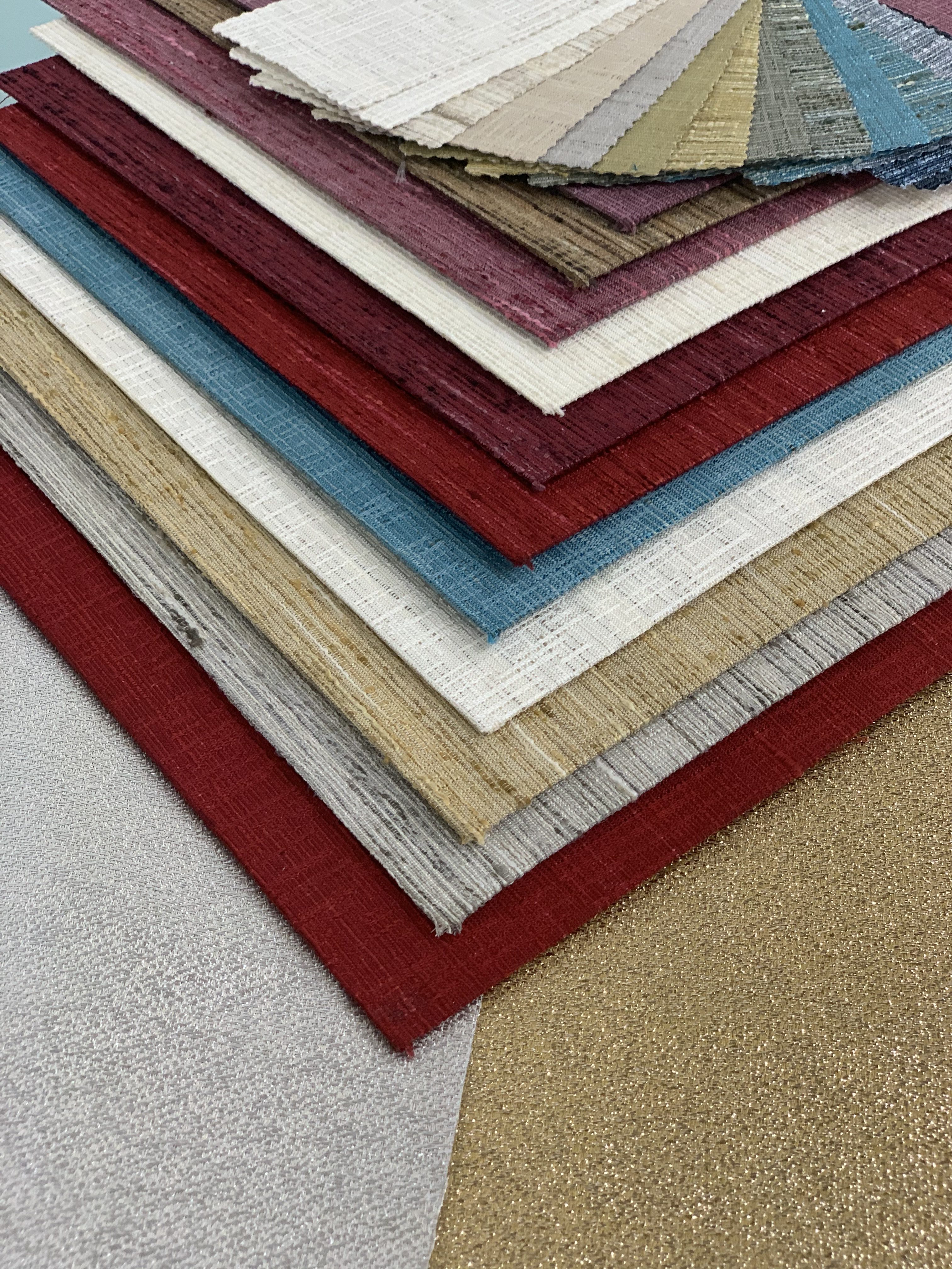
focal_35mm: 52
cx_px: 476
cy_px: 634
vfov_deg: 36.8
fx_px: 1907
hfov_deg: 28.0
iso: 125
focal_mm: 6
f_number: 2.4
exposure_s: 1/60
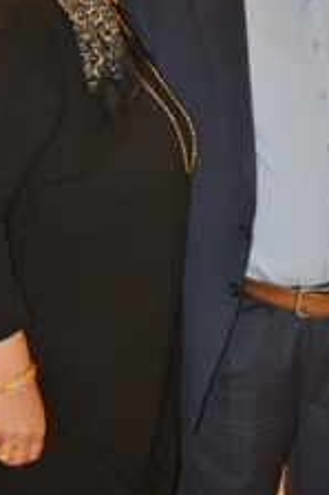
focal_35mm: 87
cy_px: 170
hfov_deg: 15.6
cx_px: 232
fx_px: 1194
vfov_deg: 23.3
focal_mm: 29
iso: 800
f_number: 3.8
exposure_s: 1/60
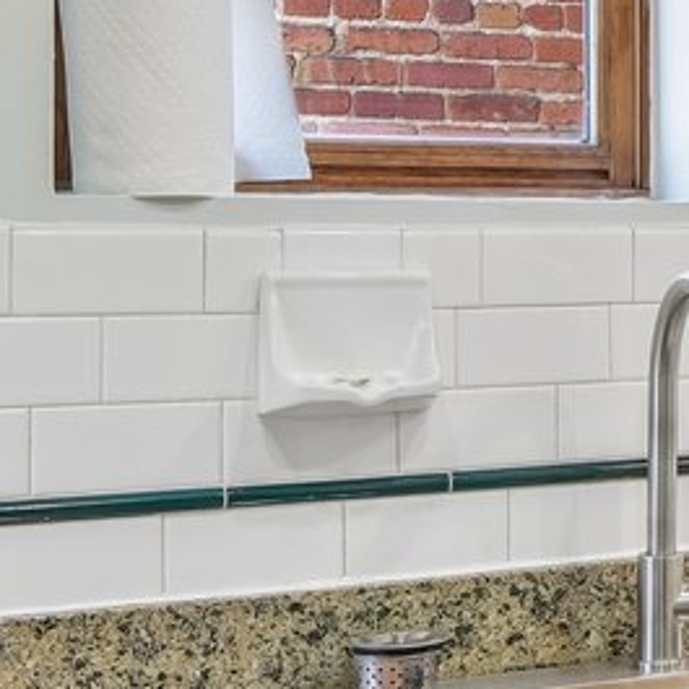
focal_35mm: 92
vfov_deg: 18.8
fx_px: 2072
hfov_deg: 16.8
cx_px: 1097
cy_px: 246
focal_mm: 14
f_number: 8
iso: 400
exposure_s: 1/13
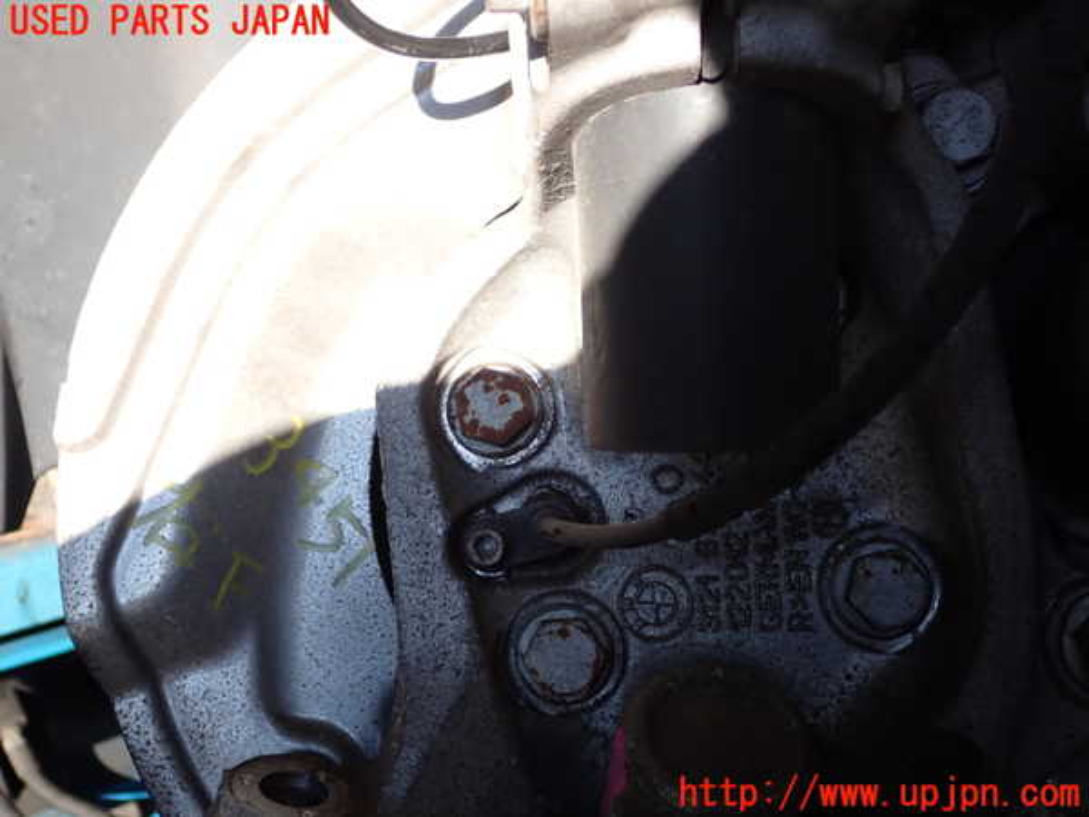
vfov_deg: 37.7
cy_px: 408
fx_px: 1195
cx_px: 544
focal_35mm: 38
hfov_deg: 49.0
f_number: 8
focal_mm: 6.83
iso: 100
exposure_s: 1/40
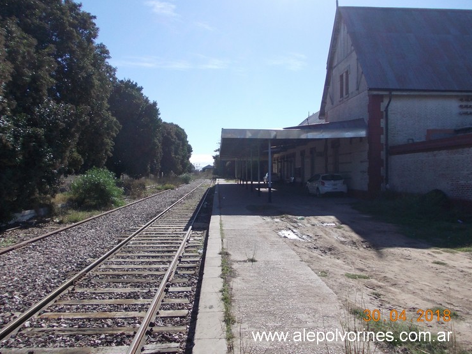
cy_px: 176
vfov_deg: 48.2
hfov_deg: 61.7
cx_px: 232
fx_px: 395
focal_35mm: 29
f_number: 5.4
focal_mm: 4
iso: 80
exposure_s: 1/400
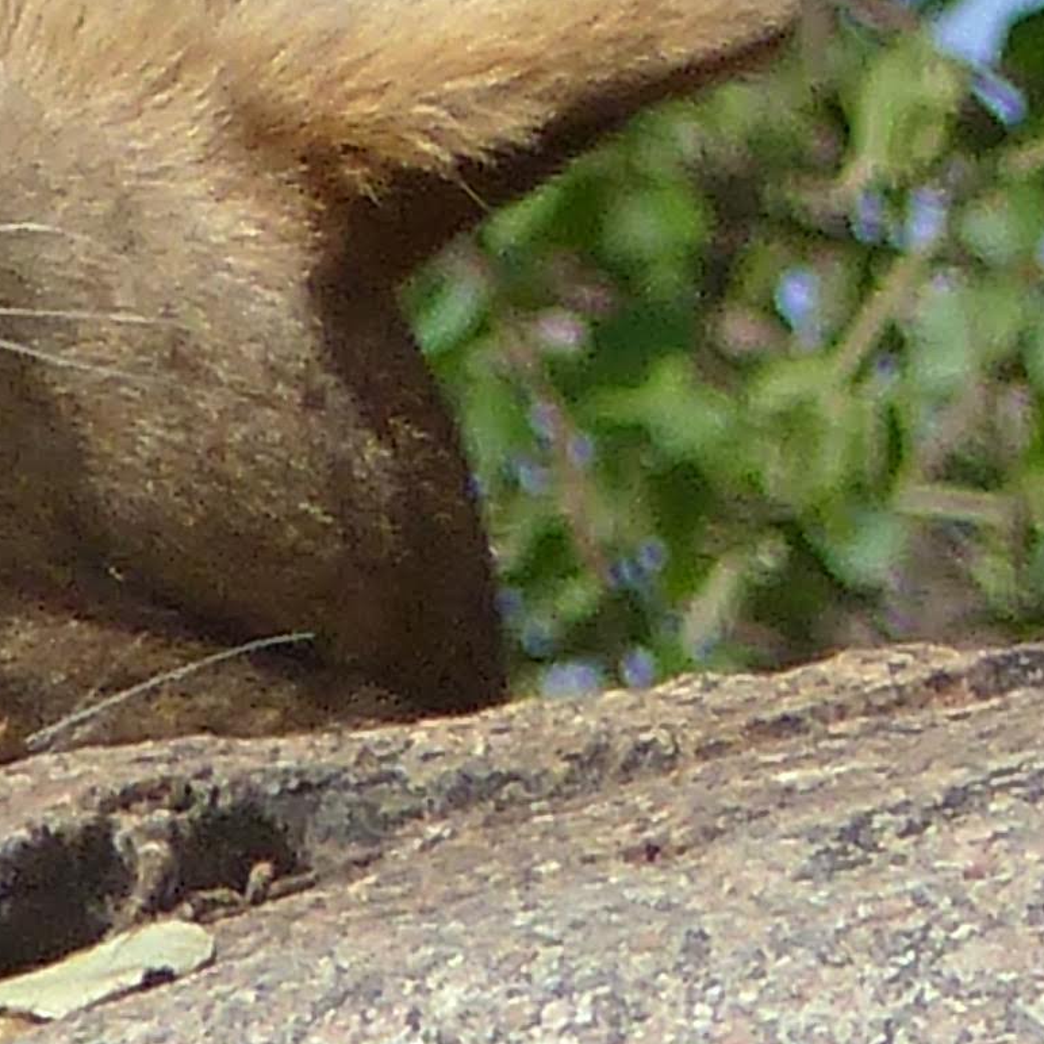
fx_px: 187600
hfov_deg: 0.3
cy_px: 249
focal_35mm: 5498
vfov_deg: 0.3
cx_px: -421
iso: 100
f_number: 4
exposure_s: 1/1300
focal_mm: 108
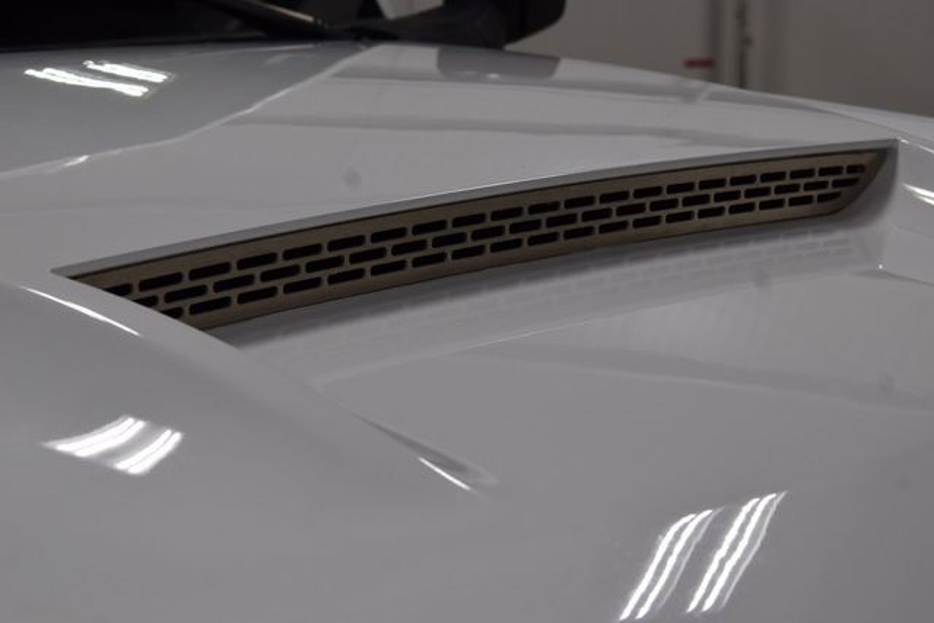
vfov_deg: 16.3
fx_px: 2180
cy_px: 312
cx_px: 467
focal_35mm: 84
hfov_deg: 24.2
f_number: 8
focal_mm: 56
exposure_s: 1/60
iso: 400
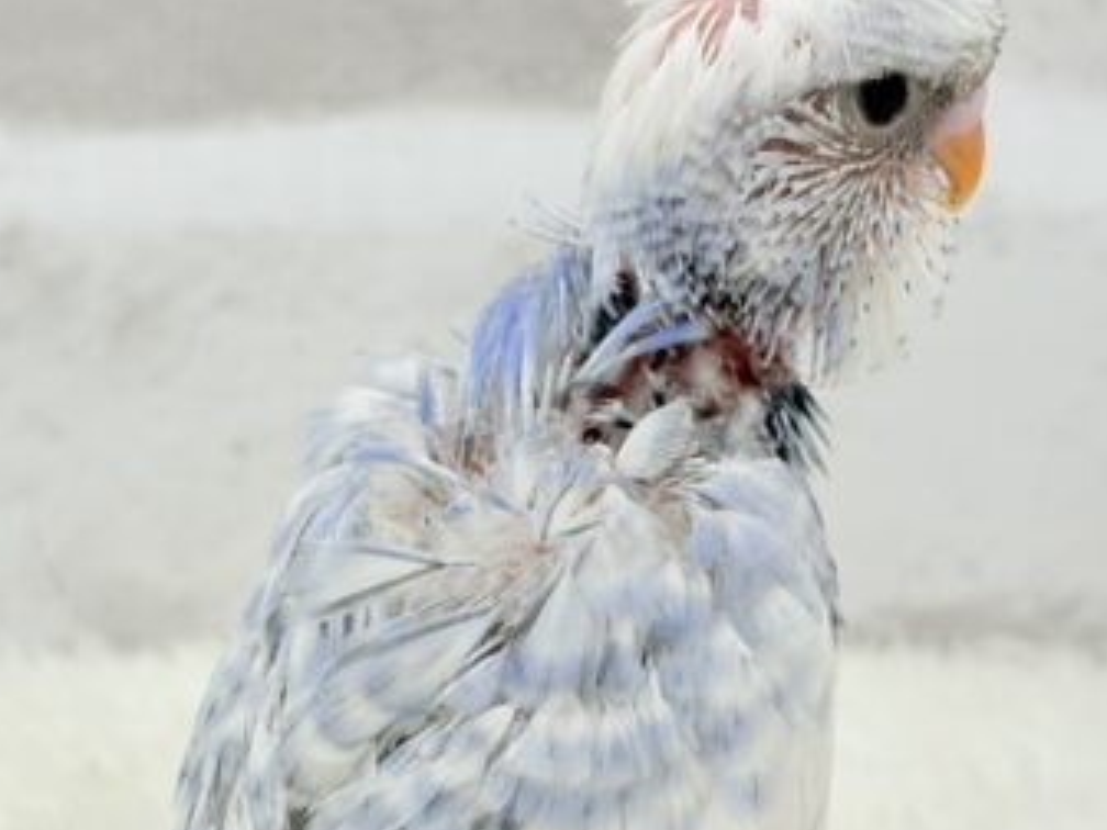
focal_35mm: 99
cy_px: 567
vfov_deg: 14.9
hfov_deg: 19.8
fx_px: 3166
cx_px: 474
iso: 64
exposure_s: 1/100
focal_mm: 5.96
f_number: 1.6
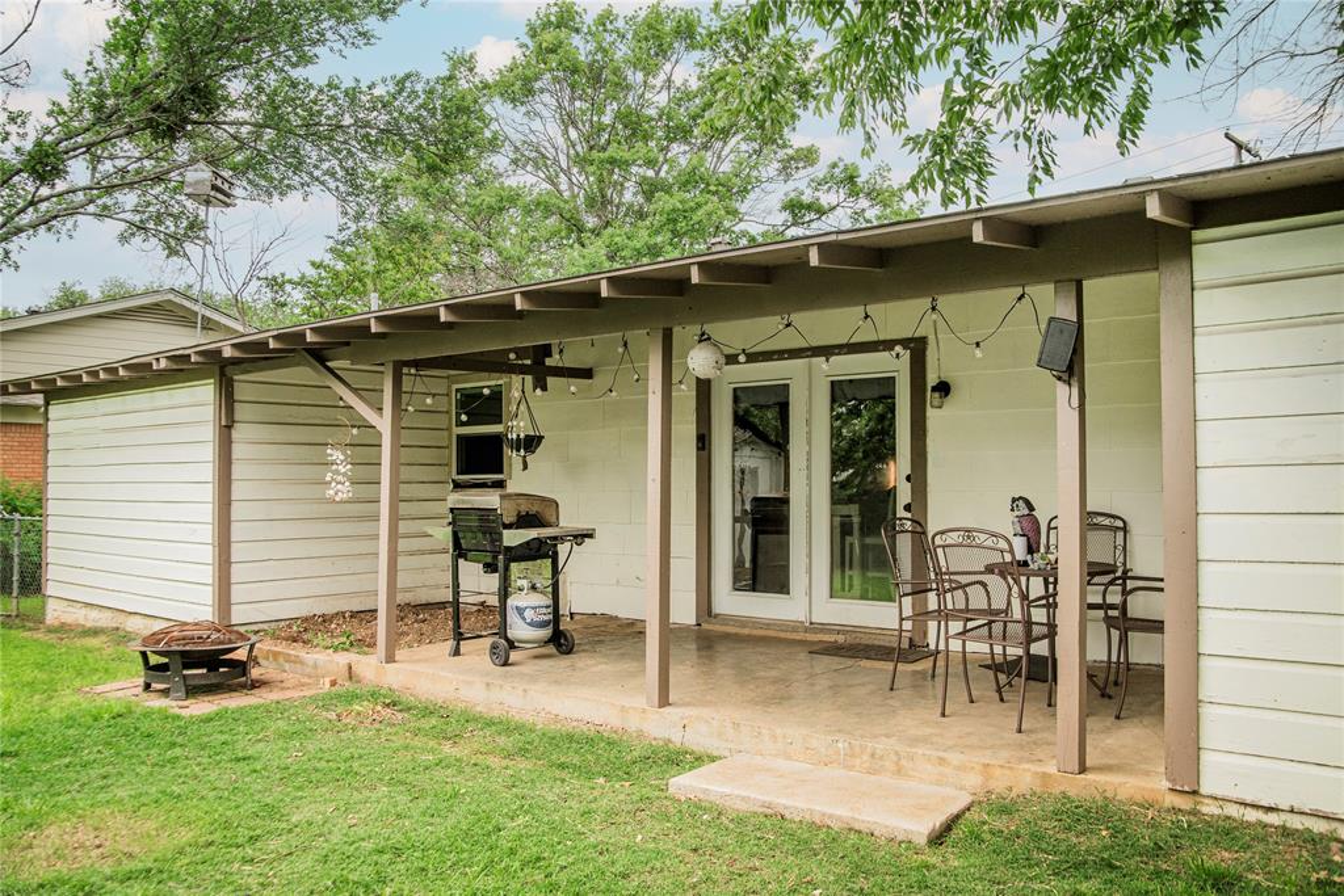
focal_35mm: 42
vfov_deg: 31.9
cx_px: 672
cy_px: 448
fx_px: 1568
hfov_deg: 46.4
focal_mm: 42
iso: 400
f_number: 5.6
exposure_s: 1/800
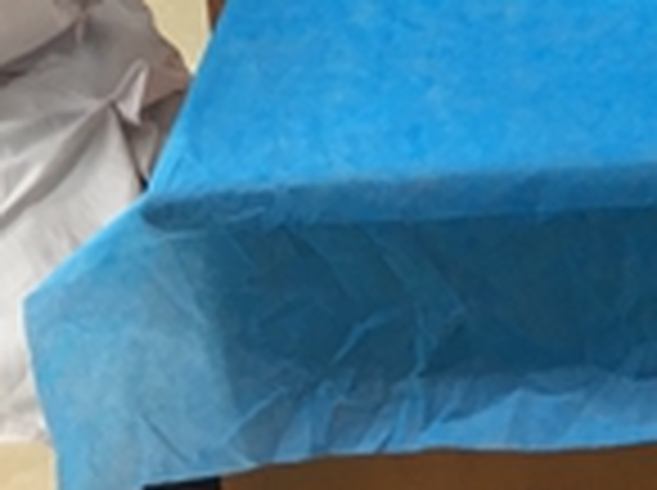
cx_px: 803
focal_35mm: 106
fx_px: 2009
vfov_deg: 12.9
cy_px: -319
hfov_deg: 17.6
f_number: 2.2
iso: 40
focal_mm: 4.15
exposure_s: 1/17
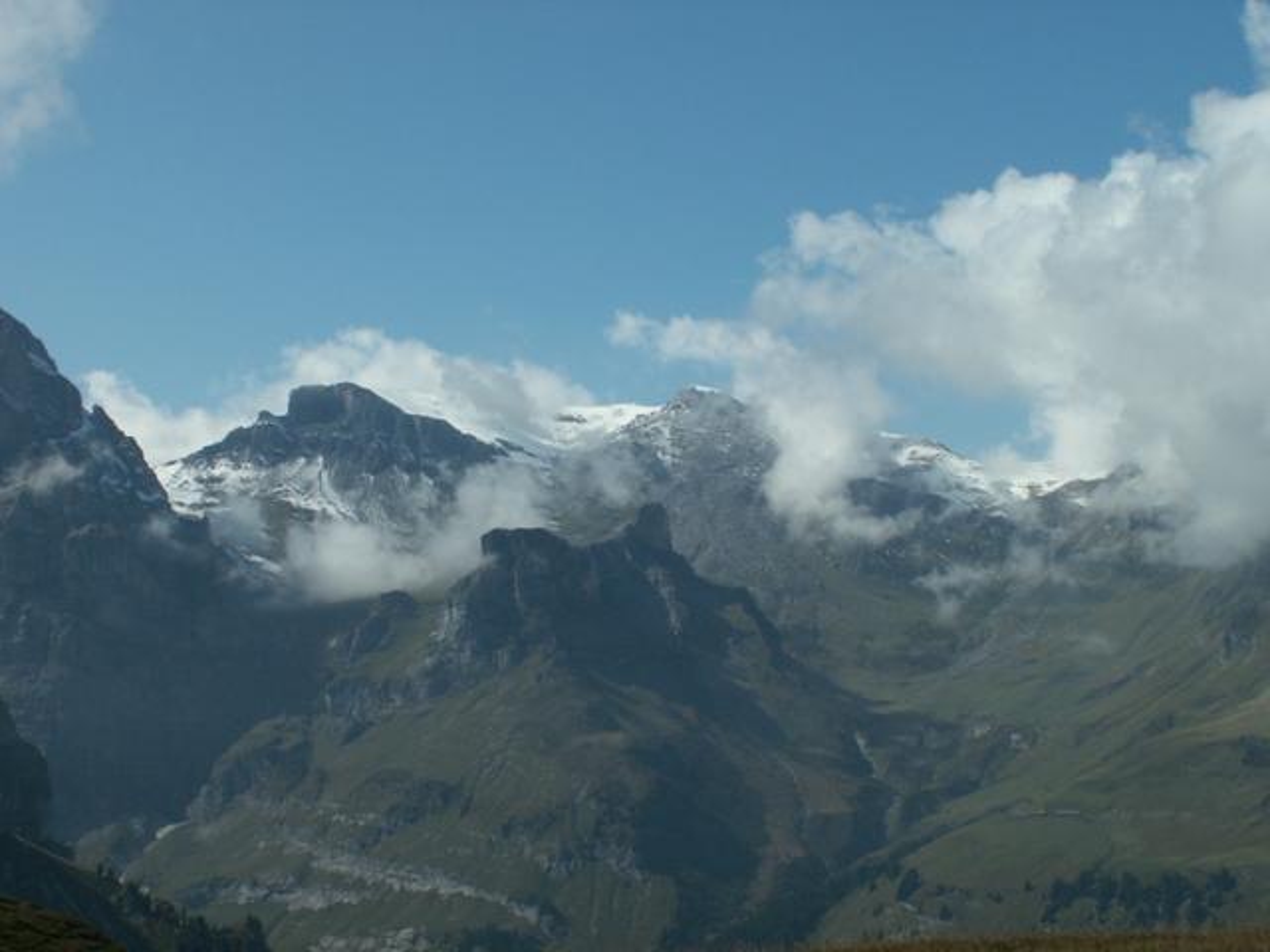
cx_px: 635
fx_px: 2275
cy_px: 476
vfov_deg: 23.7
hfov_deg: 31.2
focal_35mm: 62
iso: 50
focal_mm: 10.37
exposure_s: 1/250
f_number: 8
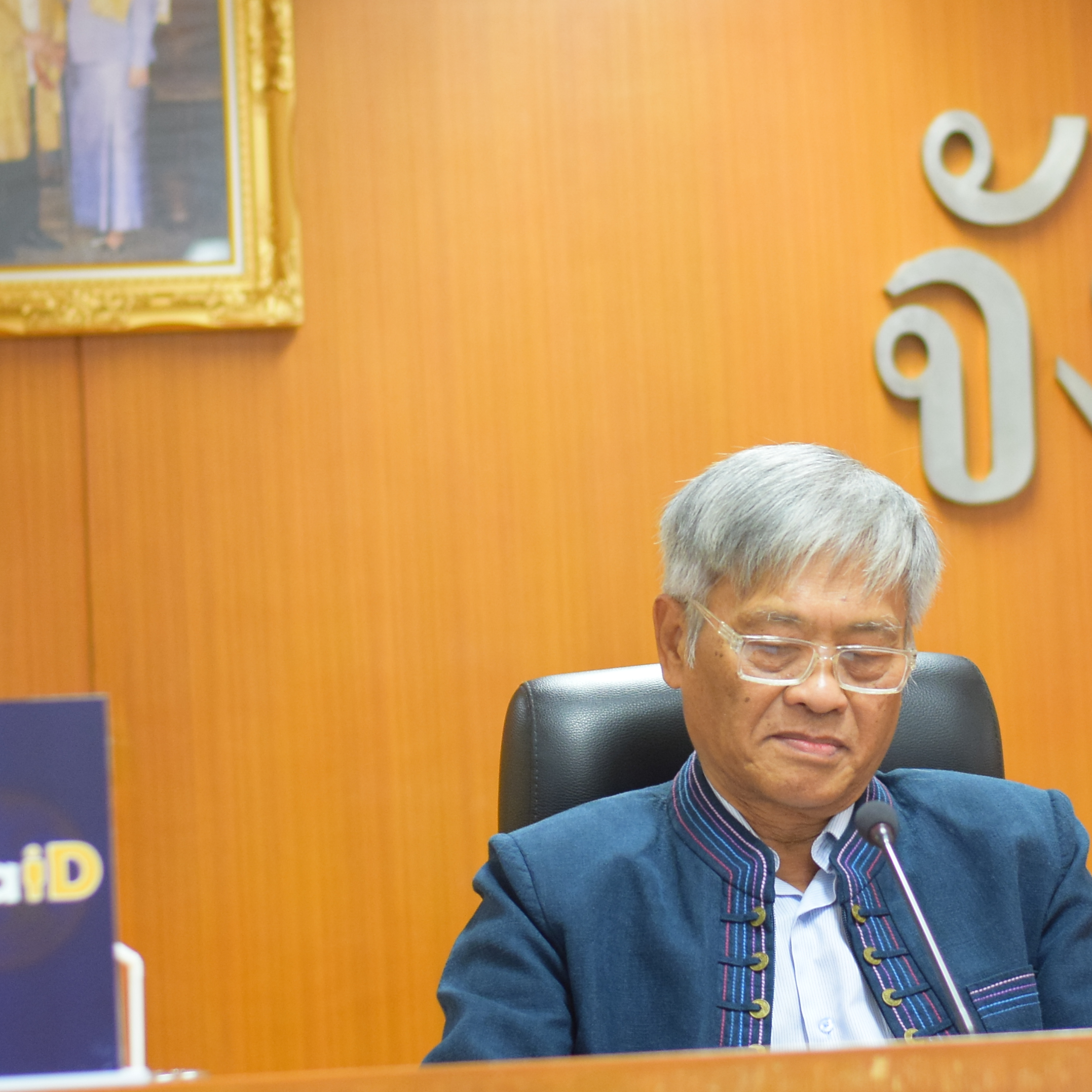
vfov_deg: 13.1
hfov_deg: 13.1
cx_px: 797
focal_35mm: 133
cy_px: 469
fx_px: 4747
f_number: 2.8
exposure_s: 1/160
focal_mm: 50
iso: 1250
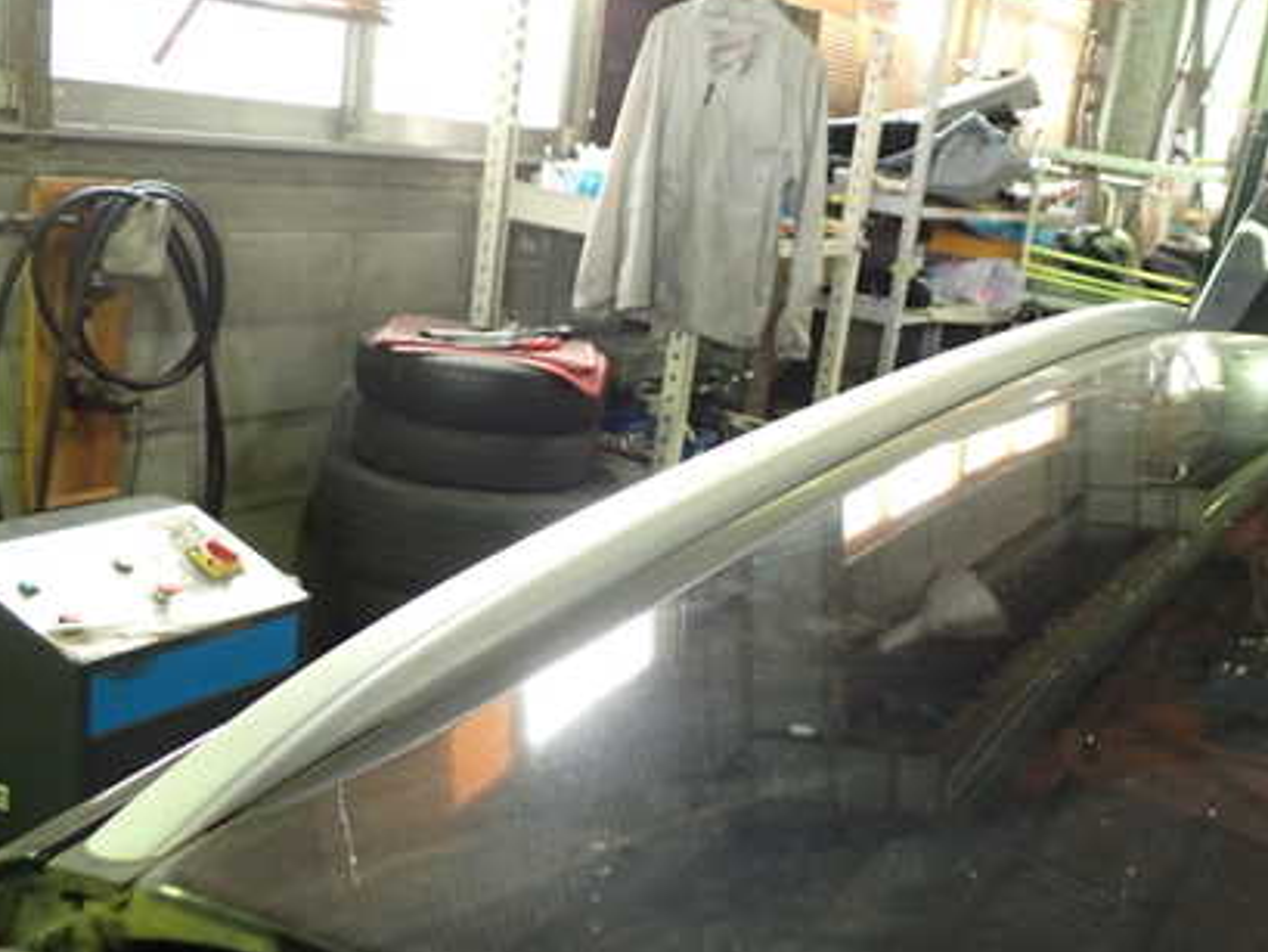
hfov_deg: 42.2
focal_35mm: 44
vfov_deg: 32.8
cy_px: 583
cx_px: 865
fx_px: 1612
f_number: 2.3
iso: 320
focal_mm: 5.4
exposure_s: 1/30
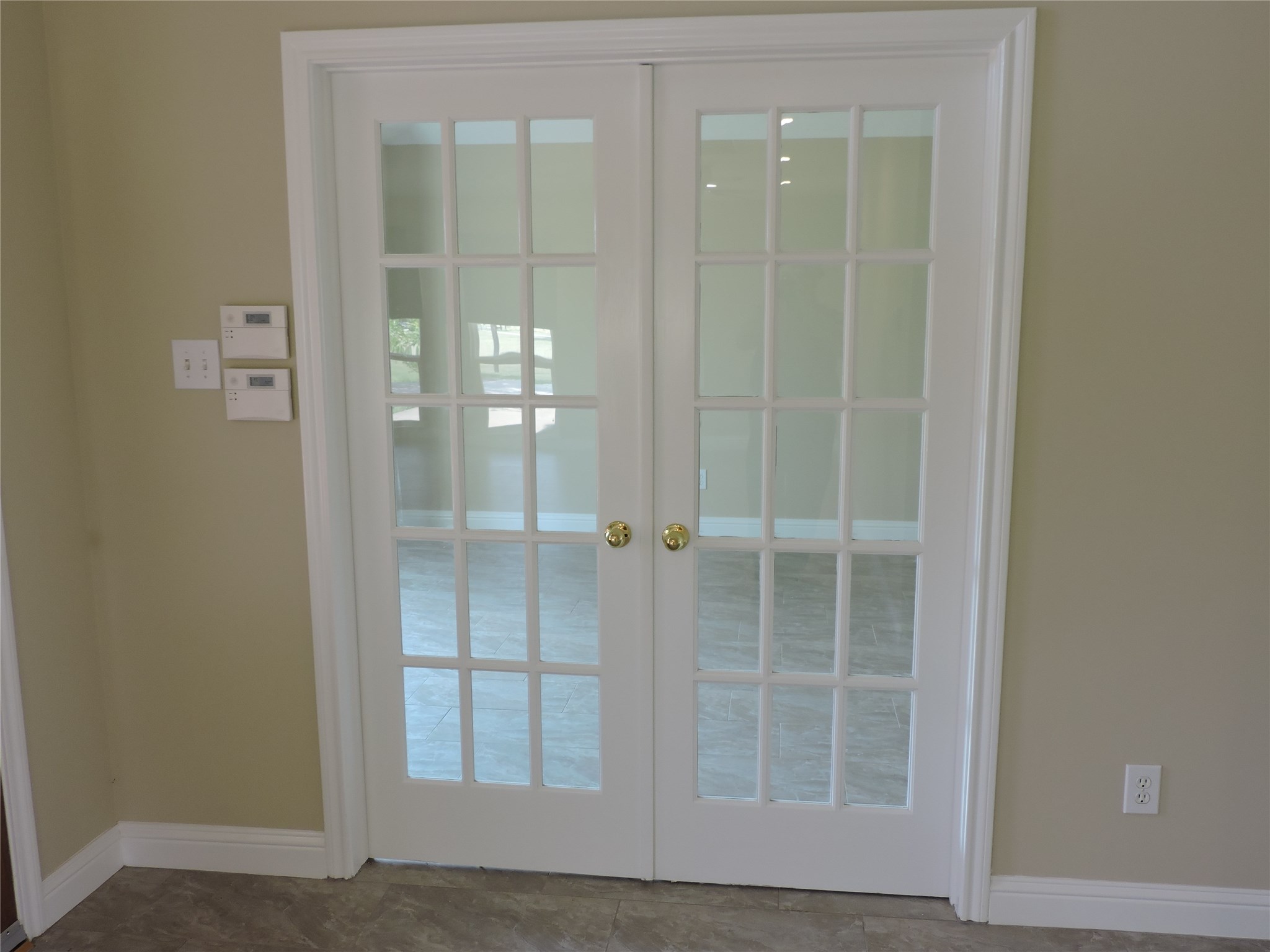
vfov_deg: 46.8
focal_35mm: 30
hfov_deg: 60.0
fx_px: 1101
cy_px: 476
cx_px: 635
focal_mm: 5.4
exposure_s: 1/30
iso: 125
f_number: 3.1
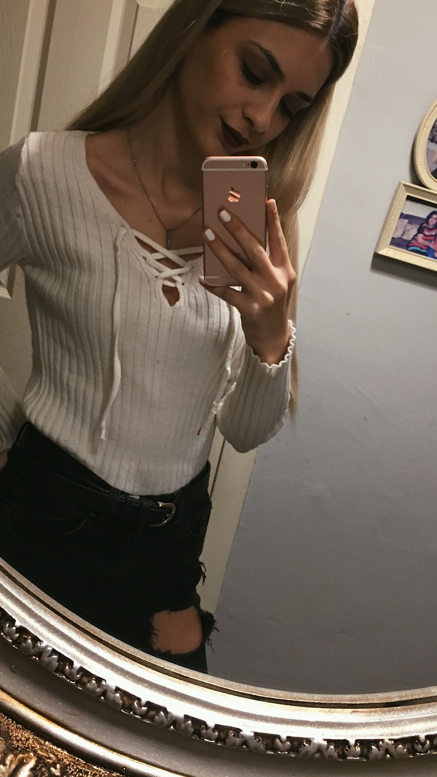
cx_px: 231
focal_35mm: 39
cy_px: 391
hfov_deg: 30.4
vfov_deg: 51.6
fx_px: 803
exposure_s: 1/20
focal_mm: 4.15
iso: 200
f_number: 2.2
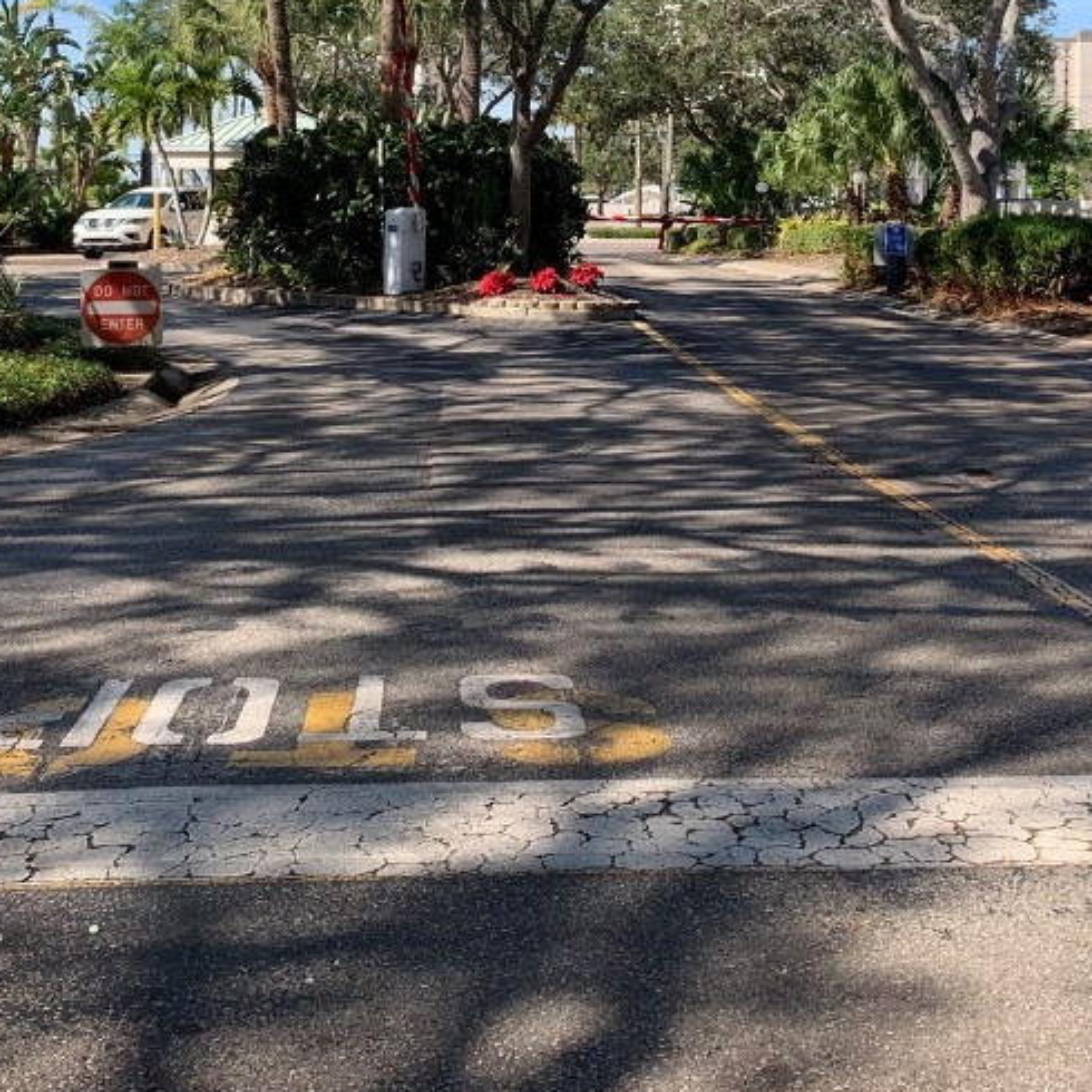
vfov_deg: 34.4
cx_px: 611
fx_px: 1713
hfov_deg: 35.3
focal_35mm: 48
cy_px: 245
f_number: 1.8
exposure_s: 1/1043
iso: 25
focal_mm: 4.25
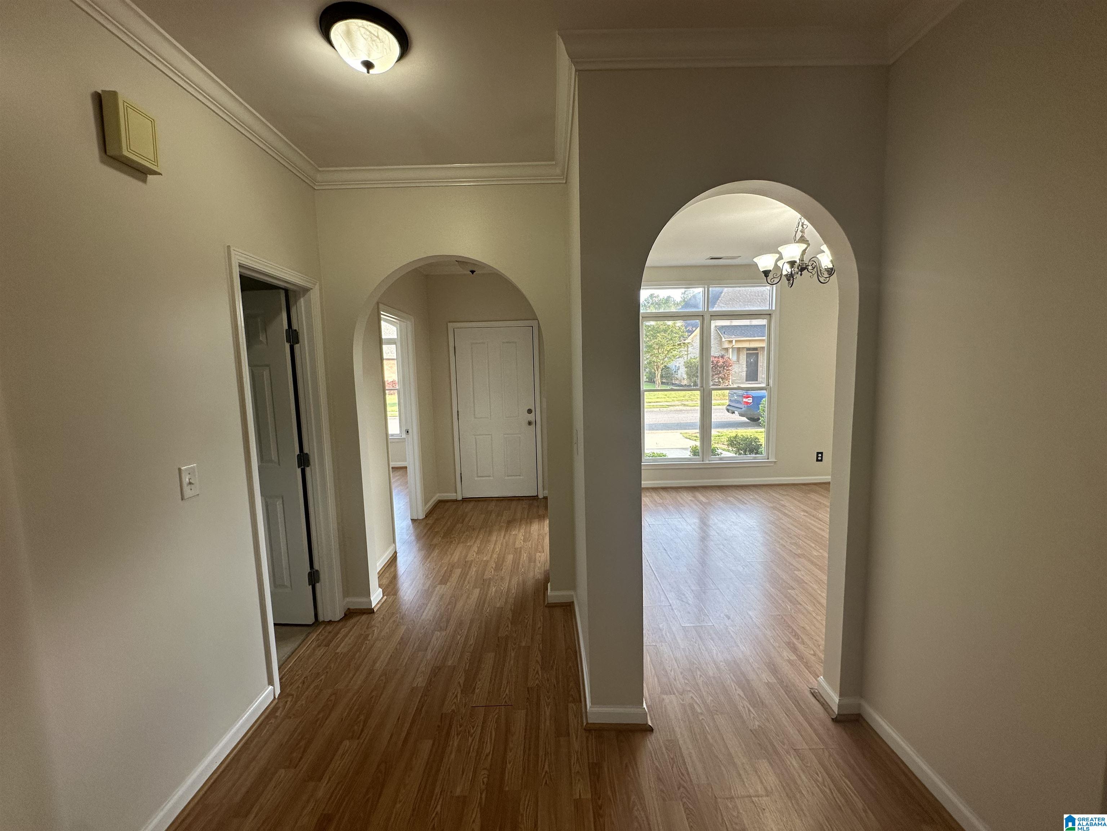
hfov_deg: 102.1
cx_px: 554
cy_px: 416
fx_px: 448
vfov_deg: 85.7
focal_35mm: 14
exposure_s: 1/120
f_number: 2.2
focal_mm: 2.22
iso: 100
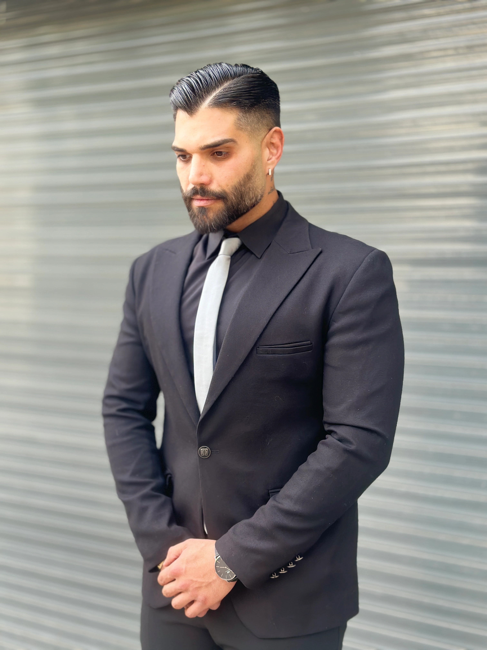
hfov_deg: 30.3
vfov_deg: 39.7
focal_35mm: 48
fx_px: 900
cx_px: 244
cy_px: 325
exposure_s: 1/291
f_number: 1.78
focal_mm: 6.86
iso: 80
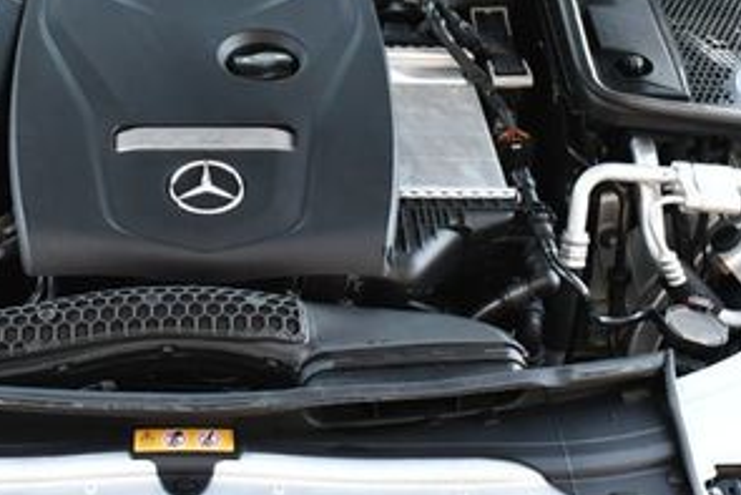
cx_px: 183
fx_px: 1606
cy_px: 109
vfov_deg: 17.4
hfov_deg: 25.7
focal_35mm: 78
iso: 720
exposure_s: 1/250
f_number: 3.5
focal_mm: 18
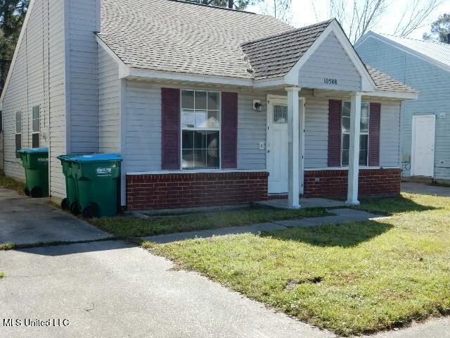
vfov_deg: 33.6
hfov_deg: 43.9
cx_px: 225
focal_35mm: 43
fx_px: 559
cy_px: 169
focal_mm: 7.6
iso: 125
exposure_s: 1/500
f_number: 4.2
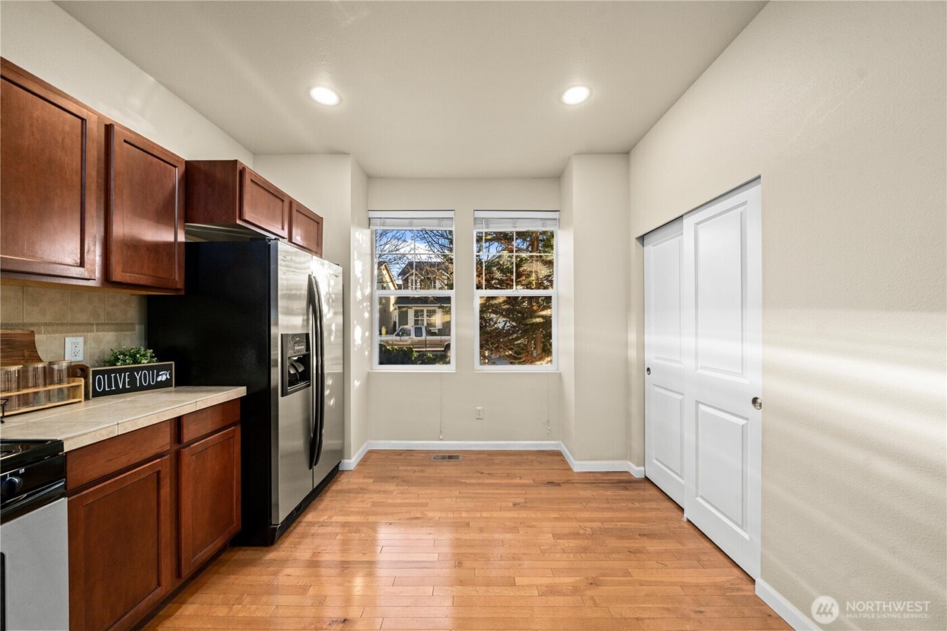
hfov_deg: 112.6
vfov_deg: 90.0
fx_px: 316
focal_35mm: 12
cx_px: 474
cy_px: 316
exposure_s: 1/15
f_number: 6.7
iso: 1000
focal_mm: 12
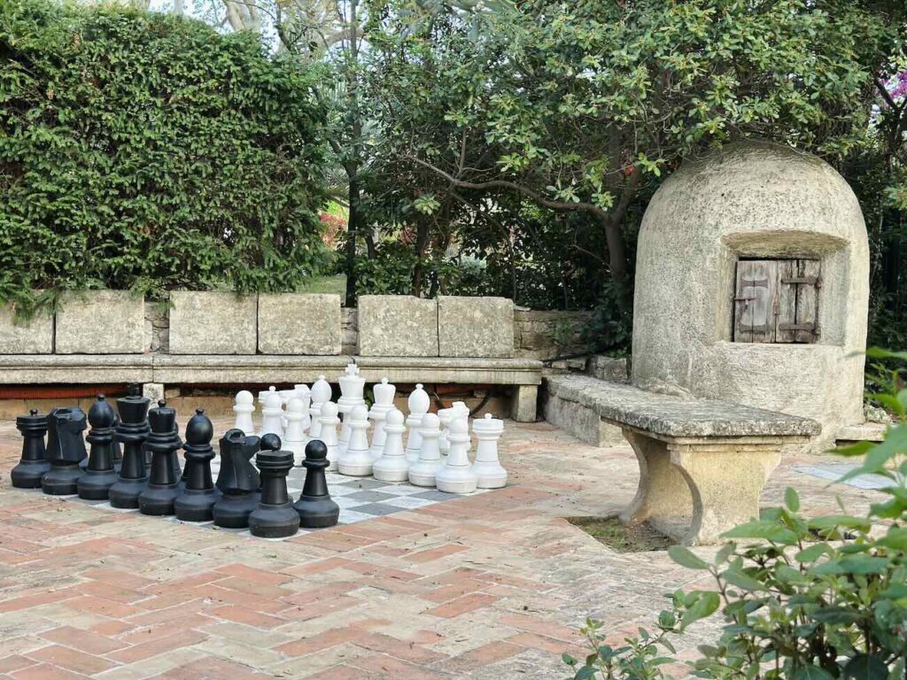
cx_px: 454
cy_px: 340
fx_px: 1258
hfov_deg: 39.7
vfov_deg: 30.3
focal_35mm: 48
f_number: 1.78
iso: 125
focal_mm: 6.86
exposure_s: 1/93
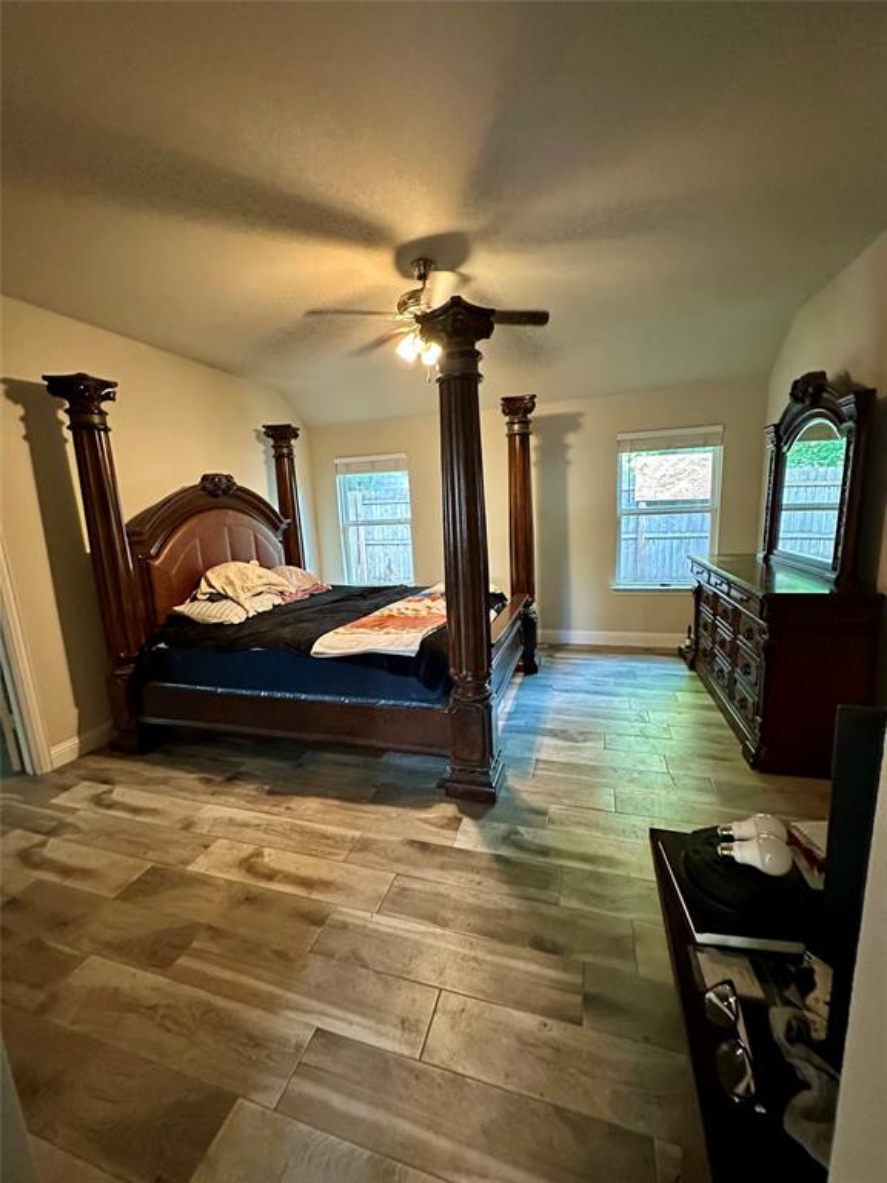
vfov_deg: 102.1
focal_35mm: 14
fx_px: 478
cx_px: 444
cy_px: 592
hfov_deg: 85.7
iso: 800
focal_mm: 2.22
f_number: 2.2
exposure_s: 1/60
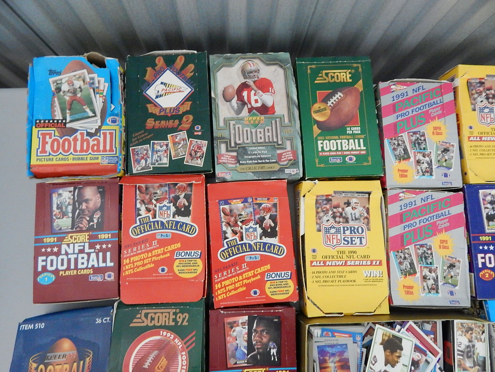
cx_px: 248
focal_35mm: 22
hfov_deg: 76.4
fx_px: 315
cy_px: 186
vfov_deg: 61.1
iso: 800
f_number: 3
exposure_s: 1/8
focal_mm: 4
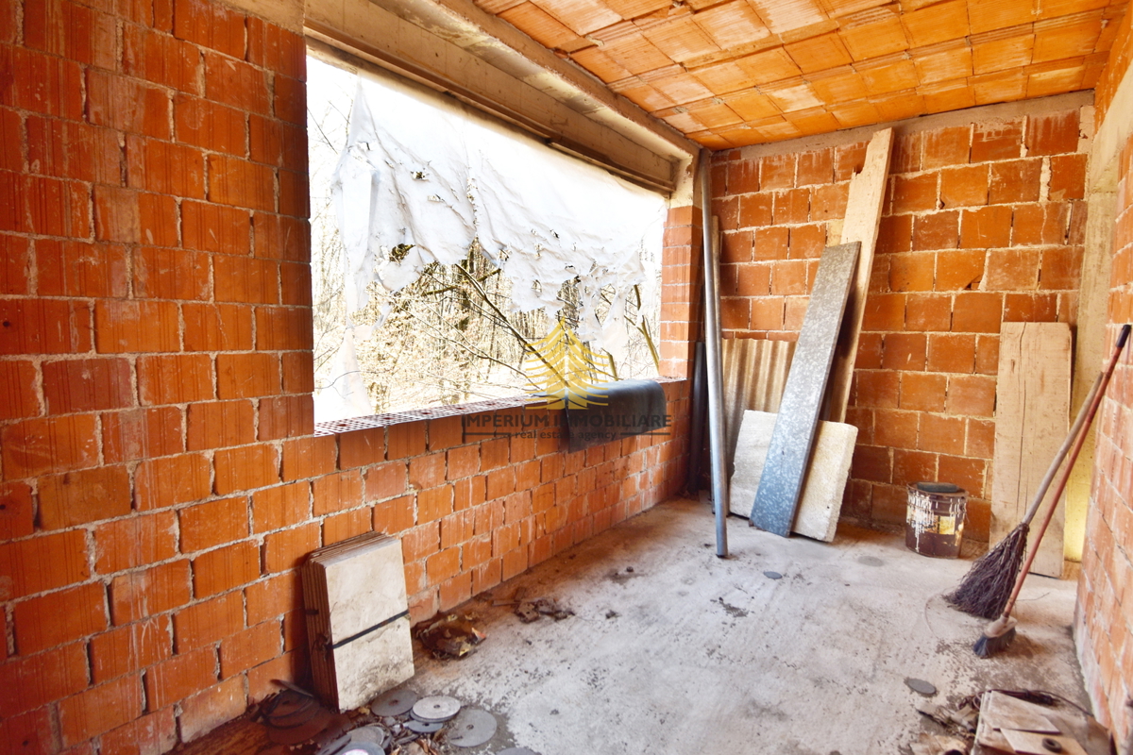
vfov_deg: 77.3
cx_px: 566
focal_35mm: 15
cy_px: 378
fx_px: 472
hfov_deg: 100.4
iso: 100
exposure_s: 1/30
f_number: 4.5
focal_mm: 10
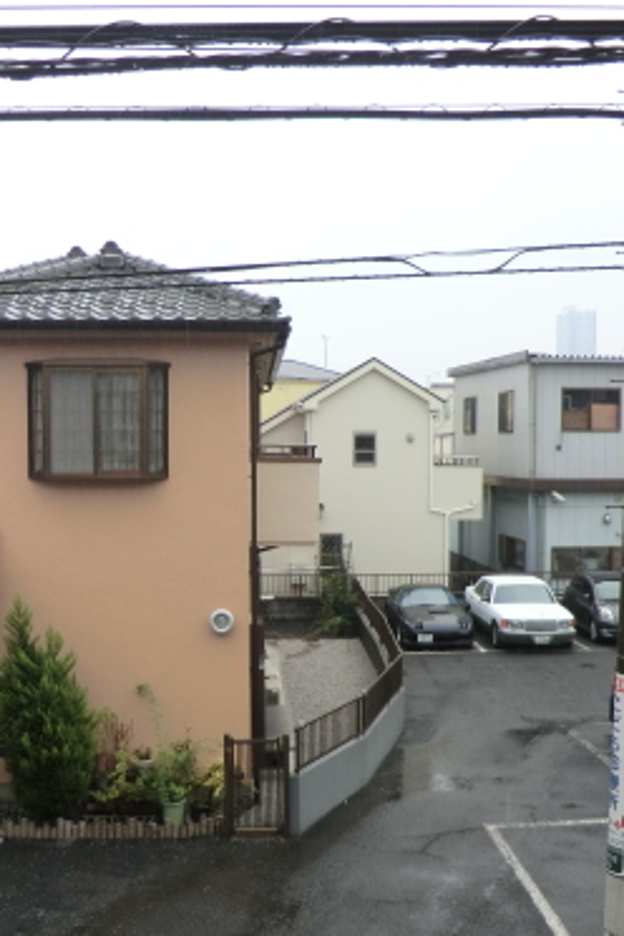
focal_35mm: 43
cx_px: 294
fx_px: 1118
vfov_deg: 45.2
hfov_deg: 31.2
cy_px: 566
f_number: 3.2
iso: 80
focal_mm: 4.3
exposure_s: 1/100
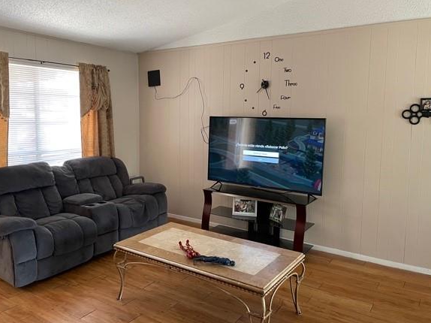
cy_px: 155
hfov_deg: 61.6
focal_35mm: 29
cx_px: 200
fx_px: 361
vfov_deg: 48.2
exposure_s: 1/60
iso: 250
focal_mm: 4.2
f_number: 1.6
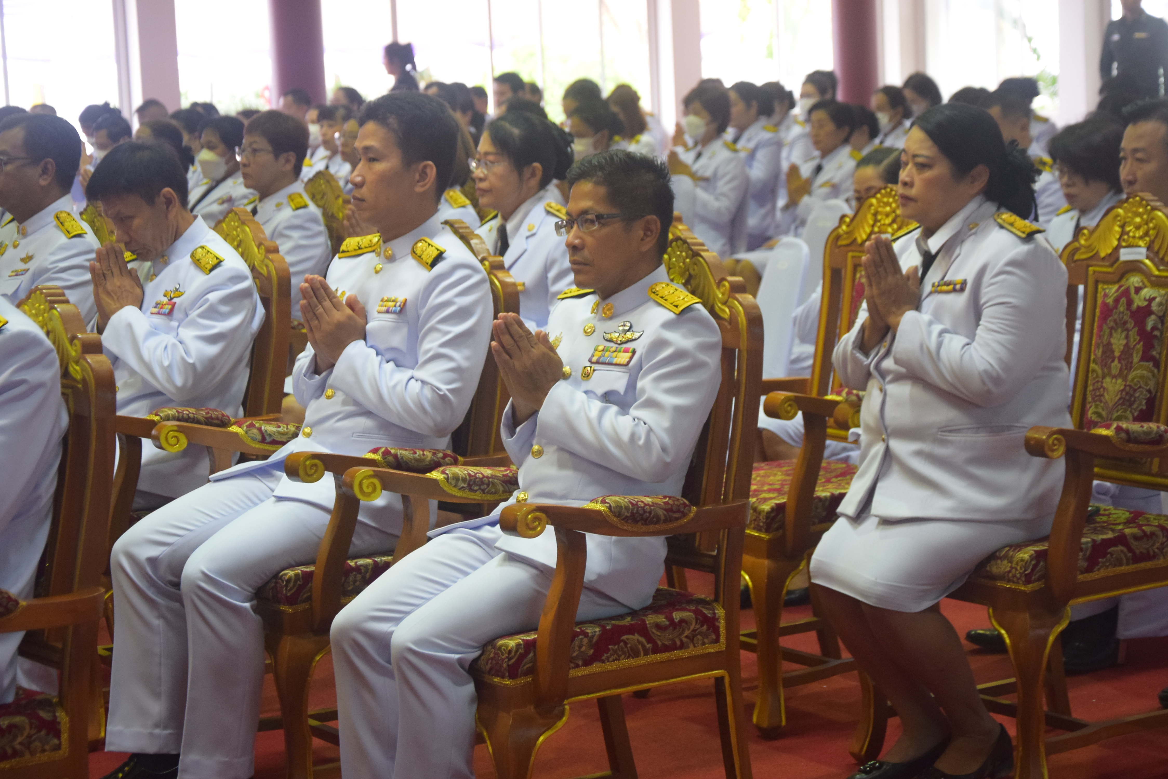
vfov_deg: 15.7
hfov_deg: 23.4
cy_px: 390
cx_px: 584
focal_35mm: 87
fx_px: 2823
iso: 2000
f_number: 5
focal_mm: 58
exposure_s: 1/50
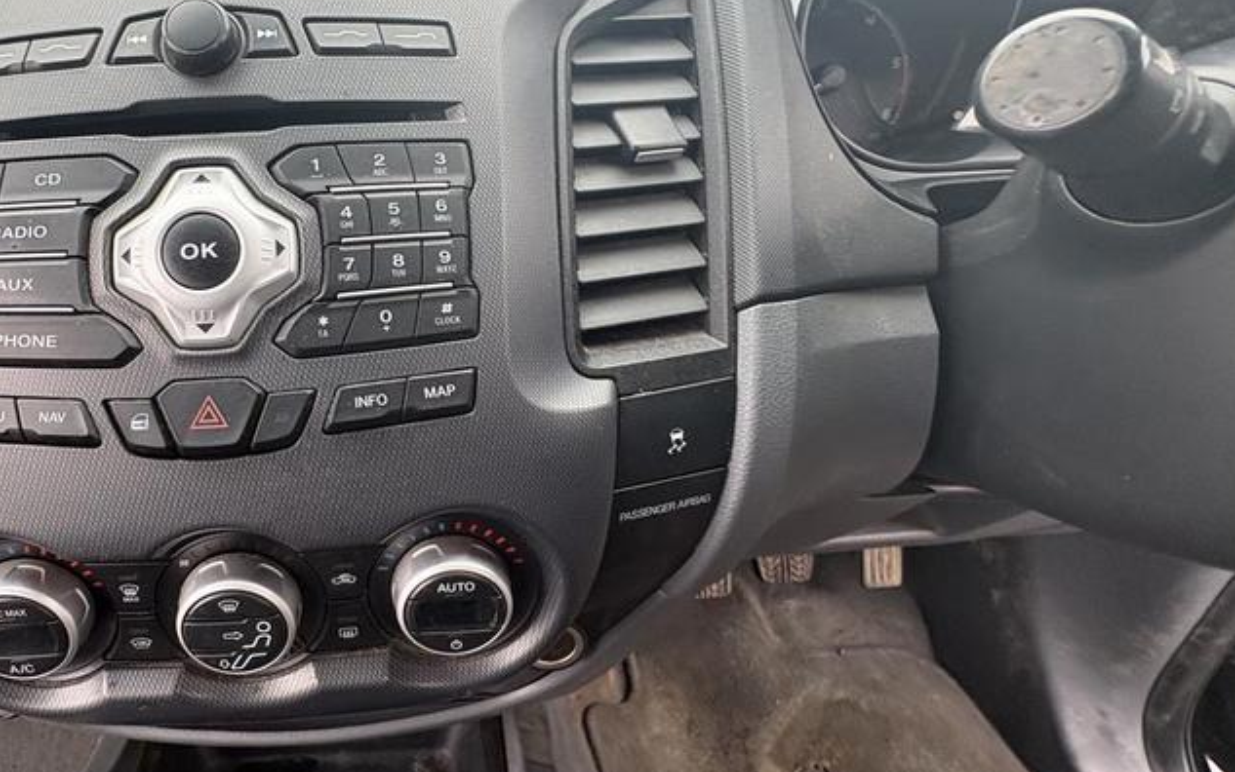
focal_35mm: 21
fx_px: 707
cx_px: 386
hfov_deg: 78.9
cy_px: 333
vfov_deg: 57.1
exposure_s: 1/99
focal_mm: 2.22
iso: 100
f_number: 2.2
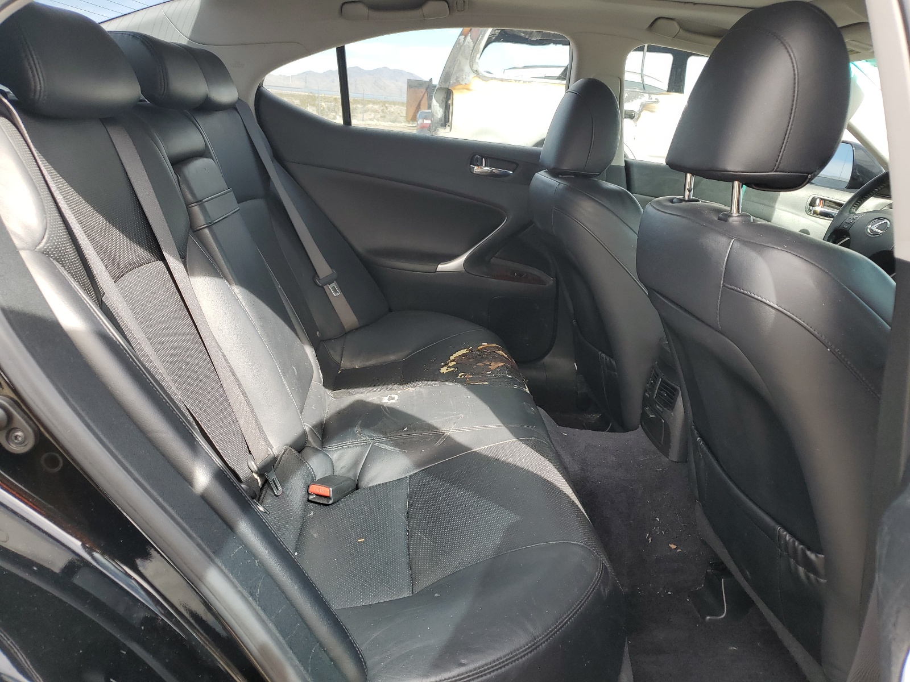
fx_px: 683
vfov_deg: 53.1
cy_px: 341
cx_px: 455
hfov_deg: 67.3
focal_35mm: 26
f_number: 1.5
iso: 50
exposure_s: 1/323
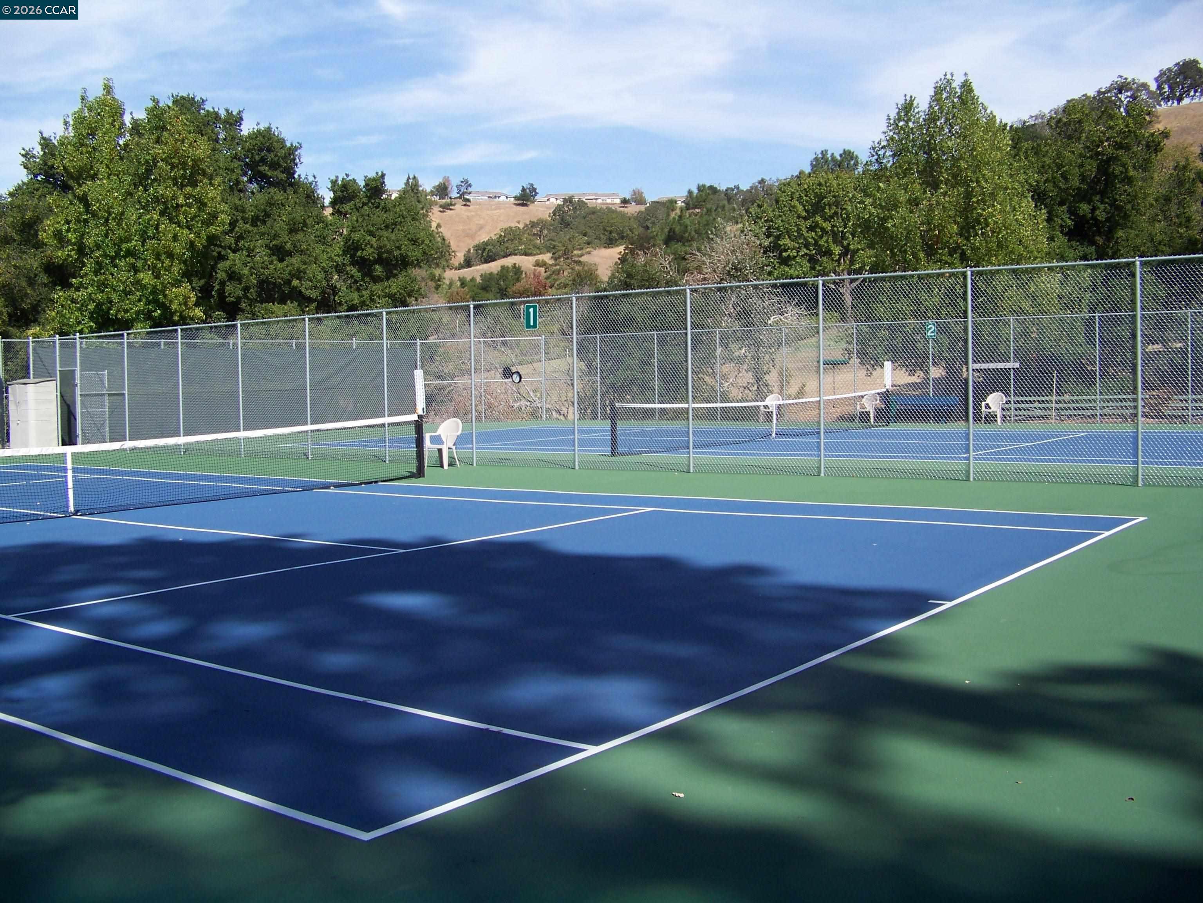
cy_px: 452
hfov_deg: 51.4
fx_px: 1251
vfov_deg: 39.7
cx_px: 602
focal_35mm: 36
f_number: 2.8
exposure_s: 1/1000
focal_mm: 5.85
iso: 64
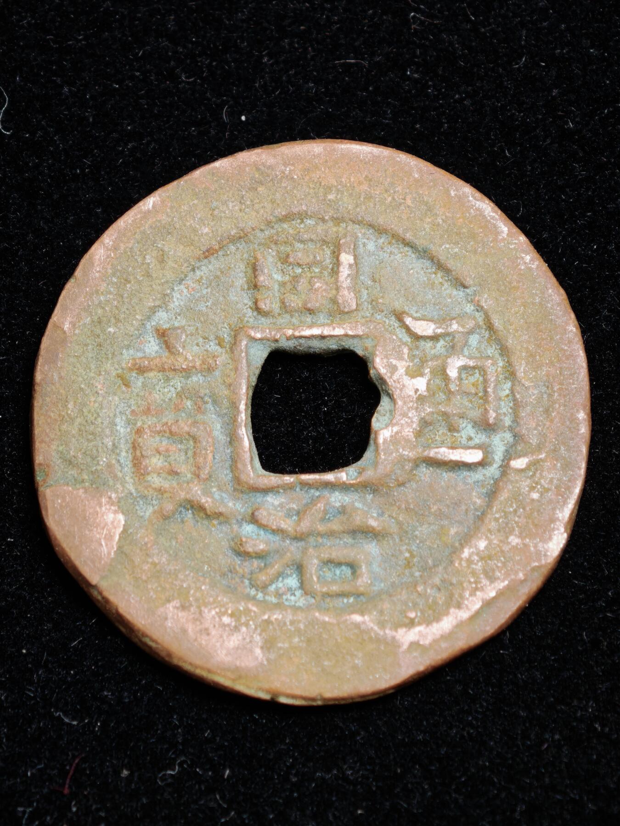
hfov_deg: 12.1
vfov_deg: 16.1
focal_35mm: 122
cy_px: 413
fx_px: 2913
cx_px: 310
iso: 200
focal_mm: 9
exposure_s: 1/104
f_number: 2
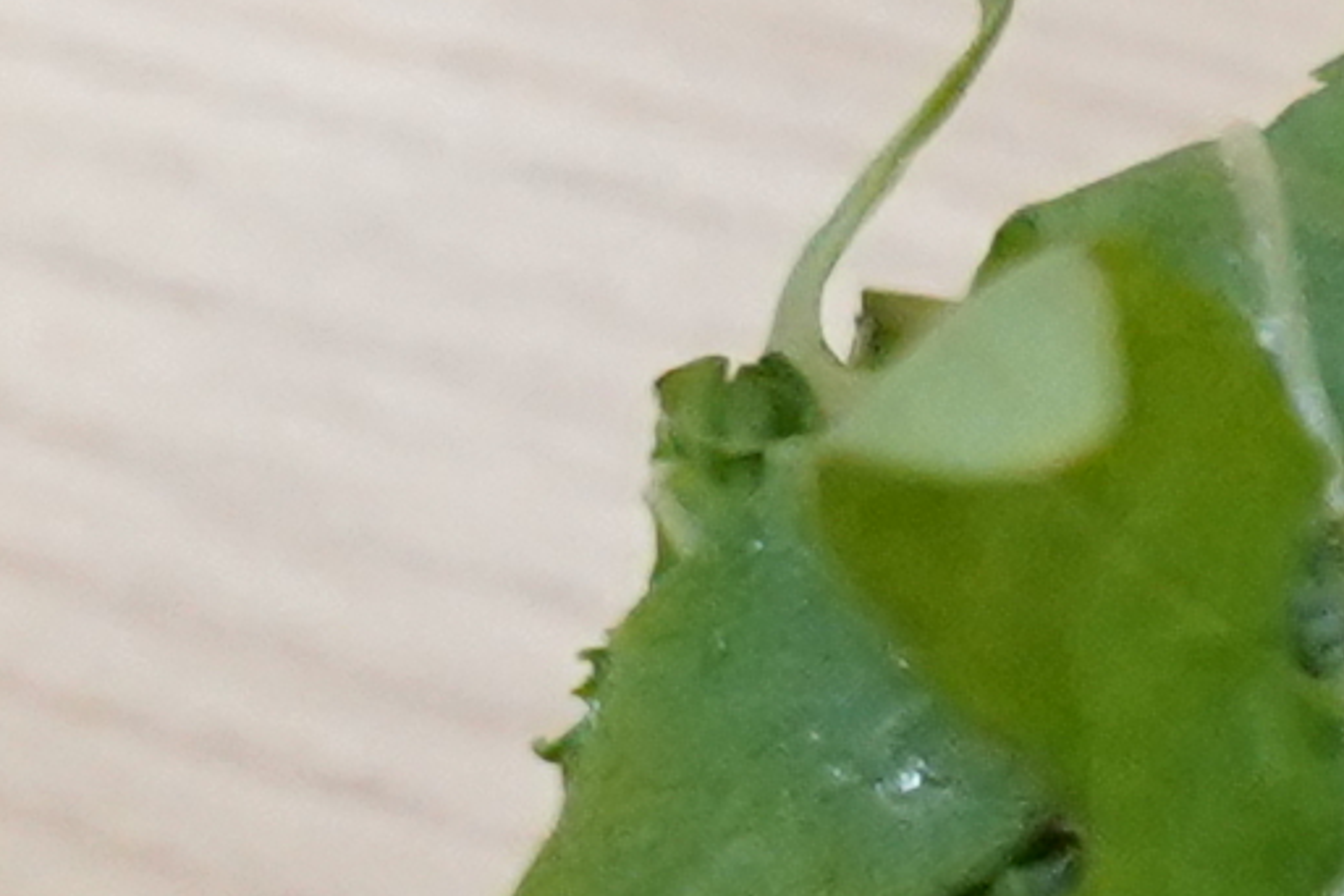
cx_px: 4986
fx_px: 10303
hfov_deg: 6.4
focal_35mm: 276
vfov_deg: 4.9
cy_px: 1478
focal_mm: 24
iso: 3200
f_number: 3.5
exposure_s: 1/250
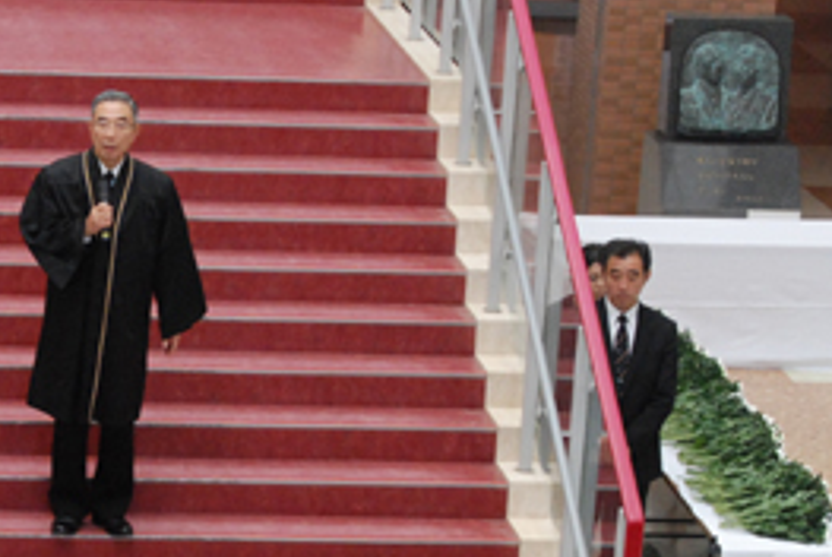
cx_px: 92
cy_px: 421
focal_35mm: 171
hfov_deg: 11.9
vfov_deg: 8.0
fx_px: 3956
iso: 1600
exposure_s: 1/250
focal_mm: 50
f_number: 5.6
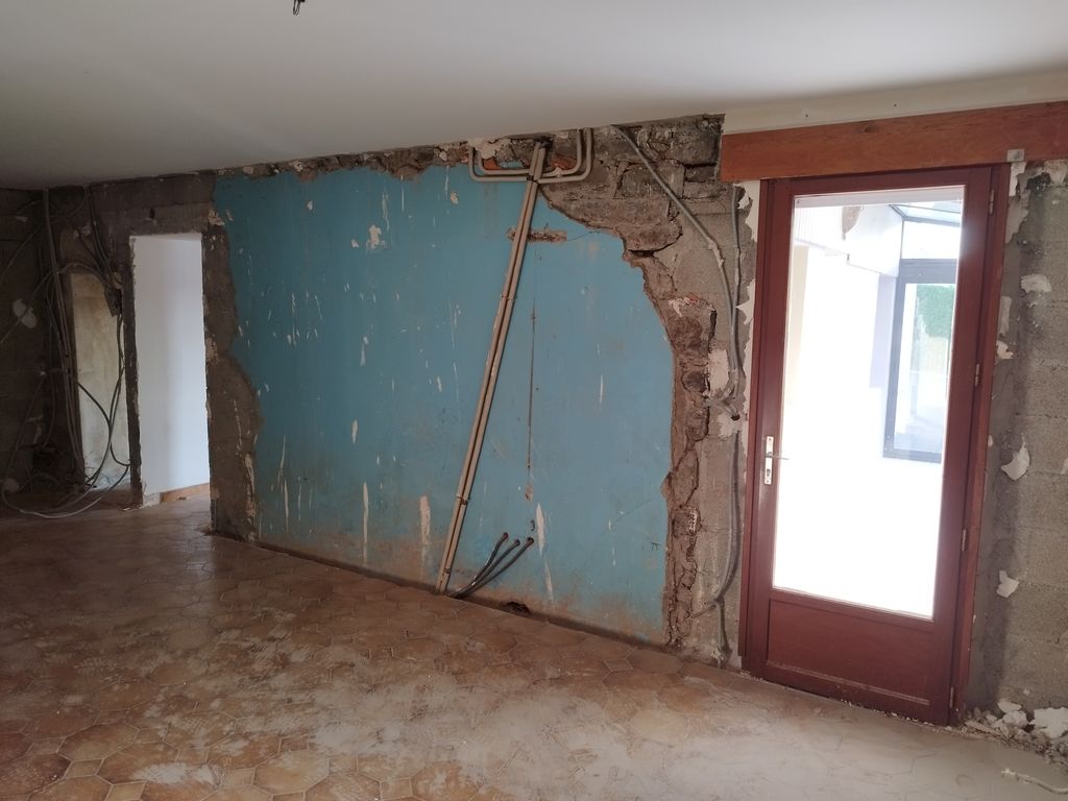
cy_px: 400
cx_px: 534
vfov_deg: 54.9
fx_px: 771
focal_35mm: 25
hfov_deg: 69.4
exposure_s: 1/50
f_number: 1.89
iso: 180
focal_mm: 5.95
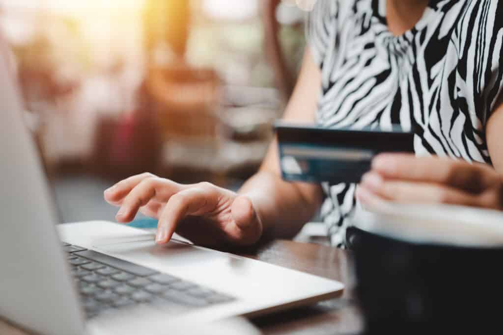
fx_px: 824
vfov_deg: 23.0
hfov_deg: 33.9
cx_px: 252
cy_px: 168
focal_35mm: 59
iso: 400
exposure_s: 1/100
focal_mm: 59
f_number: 2.8
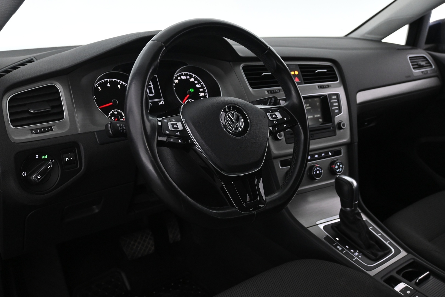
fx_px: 408
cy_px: 148
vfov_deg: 40.0
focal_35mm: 33
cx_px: 222
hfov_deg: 57.2
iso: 1800
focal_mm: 22
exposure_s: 1/40
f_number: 4
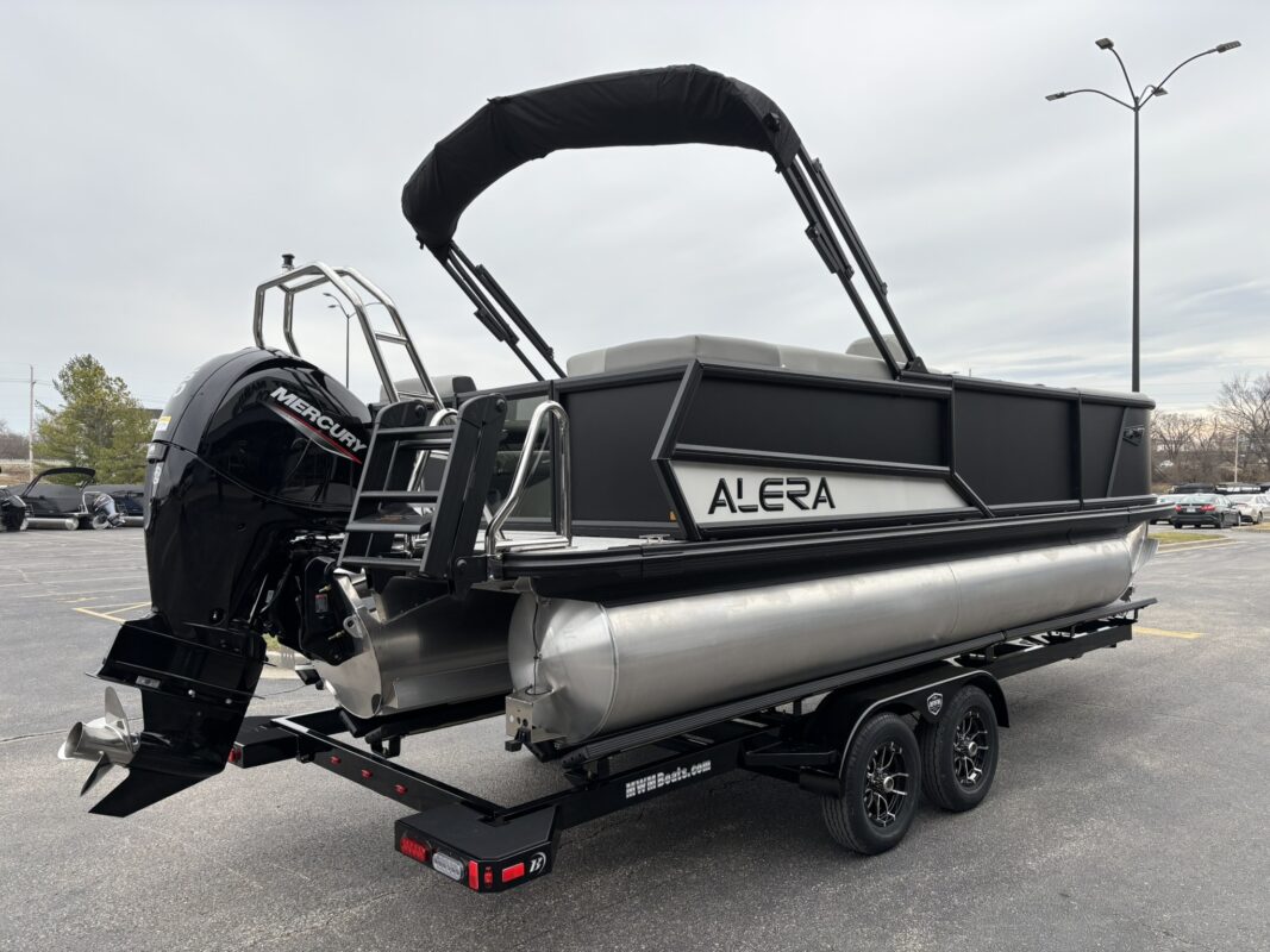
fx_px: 954
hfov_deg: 67.3
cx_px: 635
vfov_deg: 53.1
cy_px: 476
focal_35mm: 26
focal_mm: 5.96
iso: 50
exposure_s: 1/799
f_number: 1.6
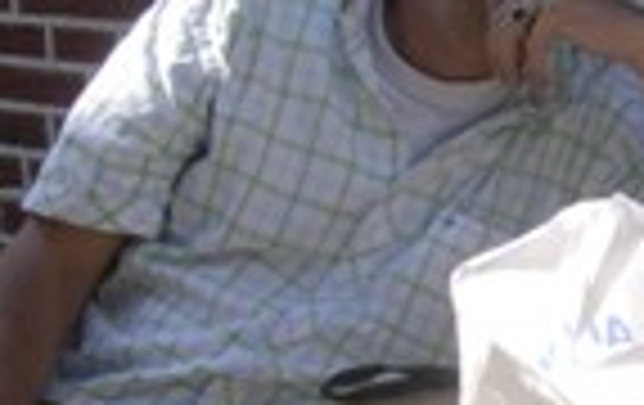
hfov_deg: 13.2
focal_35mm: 149
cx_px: 968
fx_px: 2620
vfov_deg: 8.8
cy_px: 320
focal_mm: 6.7
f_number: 2.9
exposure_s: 1/512
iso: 70
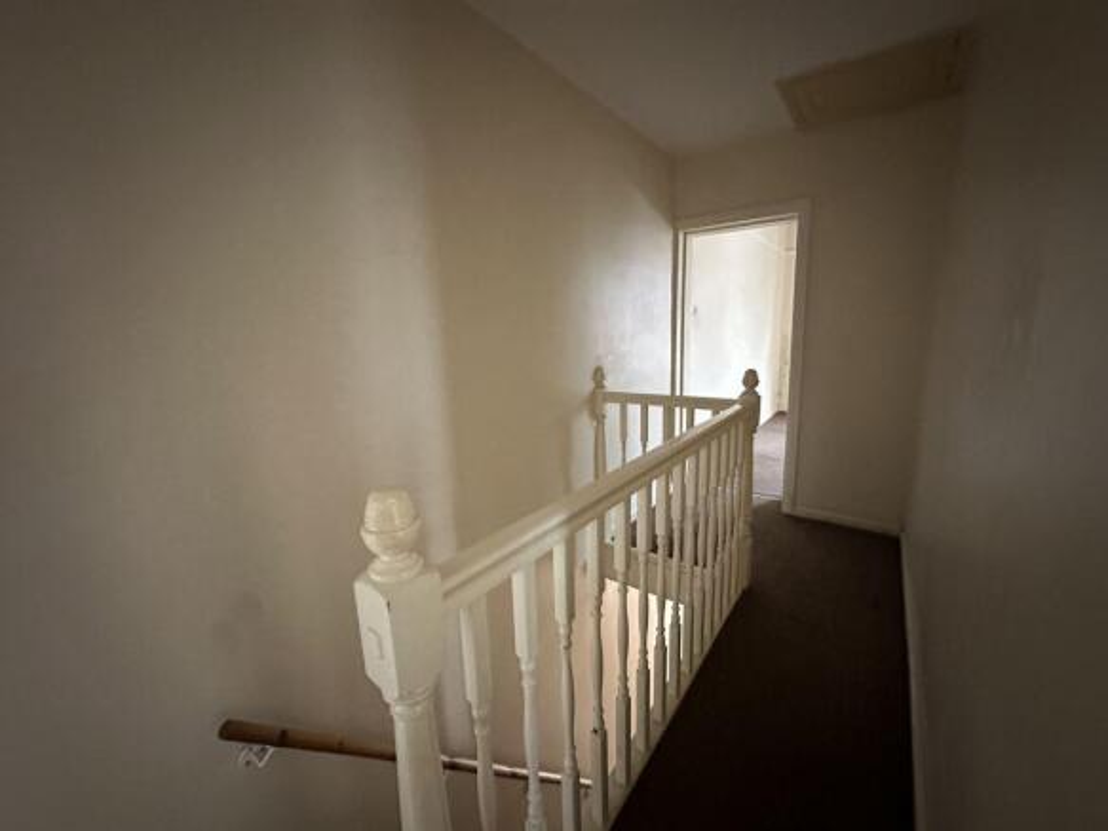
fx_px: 448
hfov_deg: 102.1
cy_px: 416
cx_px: 554
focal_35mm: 14
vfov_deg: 85.7
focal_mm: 2.22
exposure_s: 1/49
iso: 1250
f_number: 2.2
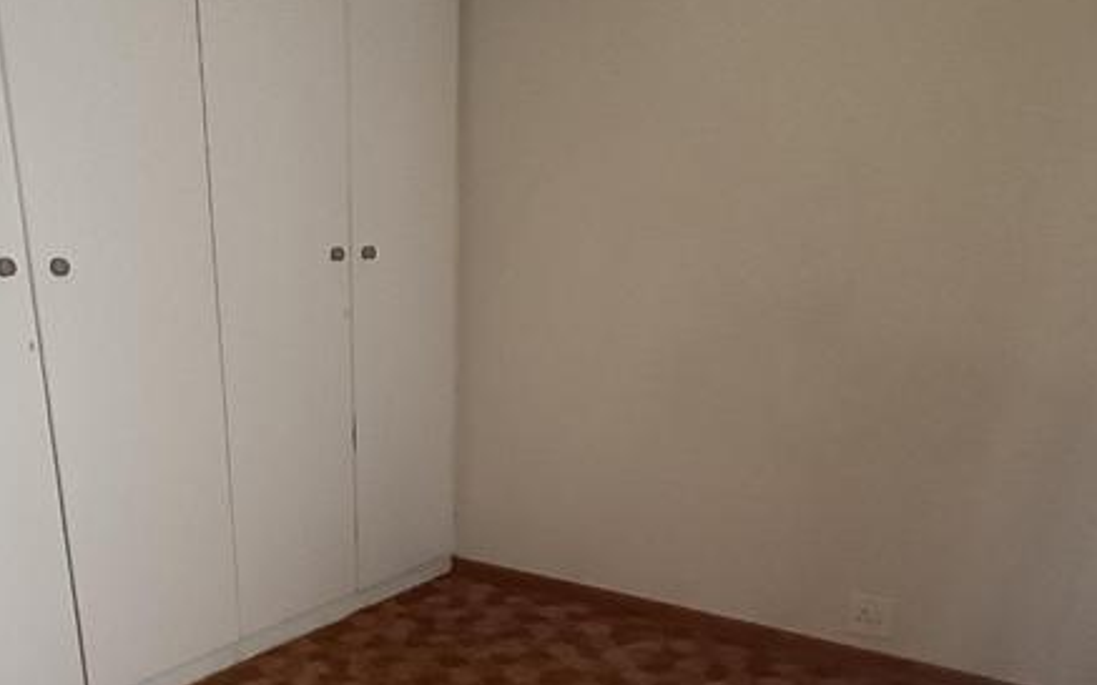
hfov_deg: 56.5
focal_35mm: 33
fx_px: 986
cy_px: 615
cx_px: 339
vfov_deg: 36.0
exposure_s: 1/50
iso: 519
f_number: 2.2
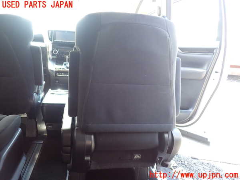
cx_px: 120
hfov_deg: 60.0
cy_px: 90
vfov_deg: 46.8
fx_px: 208
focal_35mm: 30
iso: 200
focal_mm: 5.4
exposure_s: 1/40
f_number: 2.3
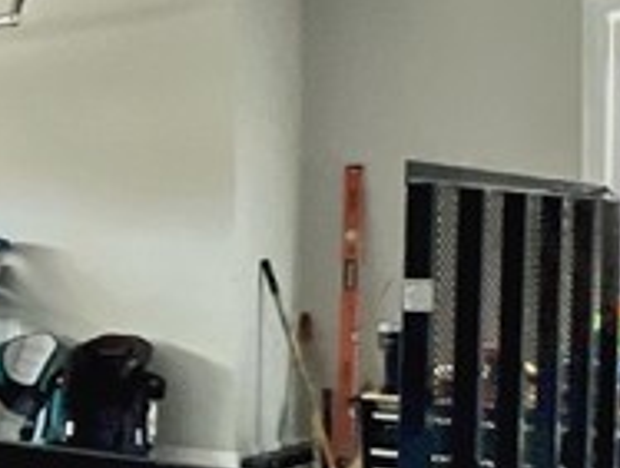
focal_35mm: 71
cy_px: 256
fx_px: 1274
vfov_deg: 20.8
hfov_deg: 22.3
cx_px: -318
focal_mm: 1.57
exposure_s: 1/60
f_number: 1.8
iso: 640
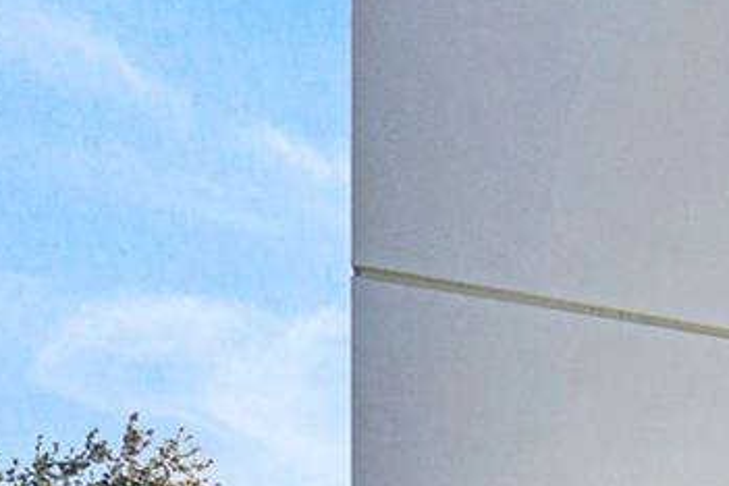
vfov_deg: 17.4
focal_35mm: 75
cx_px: 1248
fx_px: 1524
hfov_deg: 20.5
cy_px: 550
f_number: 16
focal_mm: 11
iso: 160
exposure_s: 1/60
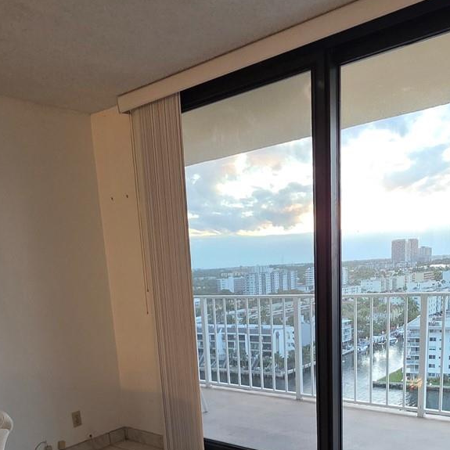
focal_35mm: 32
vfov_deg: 47.1
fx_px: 471
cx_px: 229
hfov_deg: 51.1
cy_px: 386
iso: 320
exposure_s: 1/60
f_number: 1.9
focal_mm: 2.2
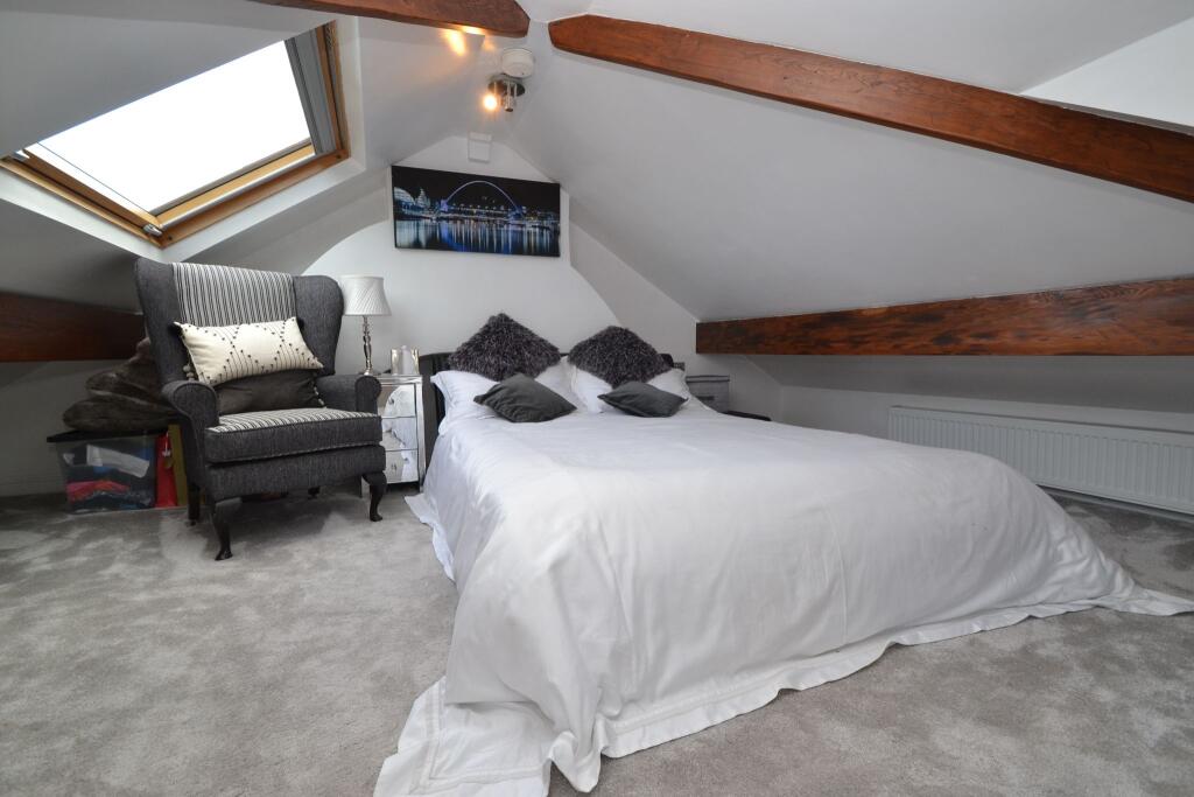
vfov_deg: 77.3
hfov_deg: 100.4
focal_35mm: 15
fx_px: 498
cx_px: 597
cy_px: 398
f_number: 5
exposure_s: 1/100
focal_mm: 10
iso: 400
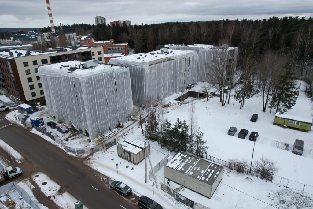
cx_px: 156
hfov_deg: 78.6
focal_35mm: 22
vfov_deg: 57.2
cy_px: 104
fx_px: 191
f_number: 2.8
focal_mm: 8.38
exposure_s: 1/725
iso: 100
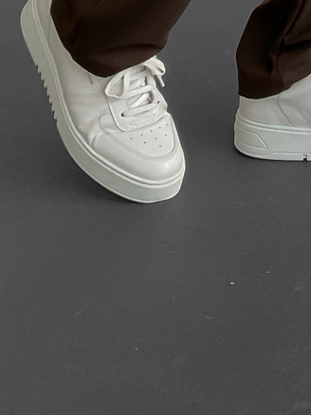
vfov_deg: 16.0
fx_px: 1271
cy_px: -311
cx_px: 319
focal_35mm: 106
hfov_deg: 13.7
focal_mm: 3
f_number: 1.8
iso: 50
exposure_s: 1/120
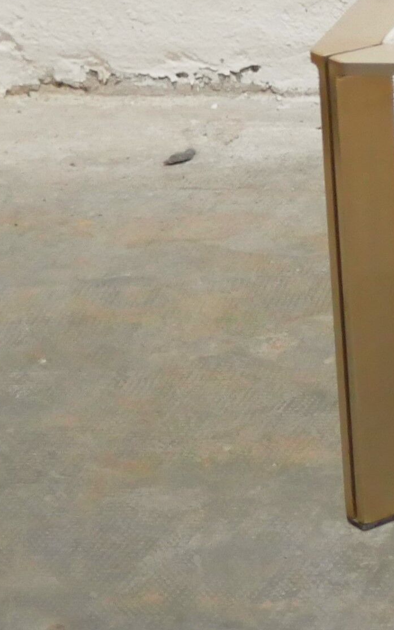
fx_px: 2921
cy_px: -131
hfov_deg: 7.0
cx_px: 1165
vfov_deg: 12.0
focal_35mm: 170
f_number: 1.7
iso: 1250
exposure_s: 1/60
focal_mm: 20
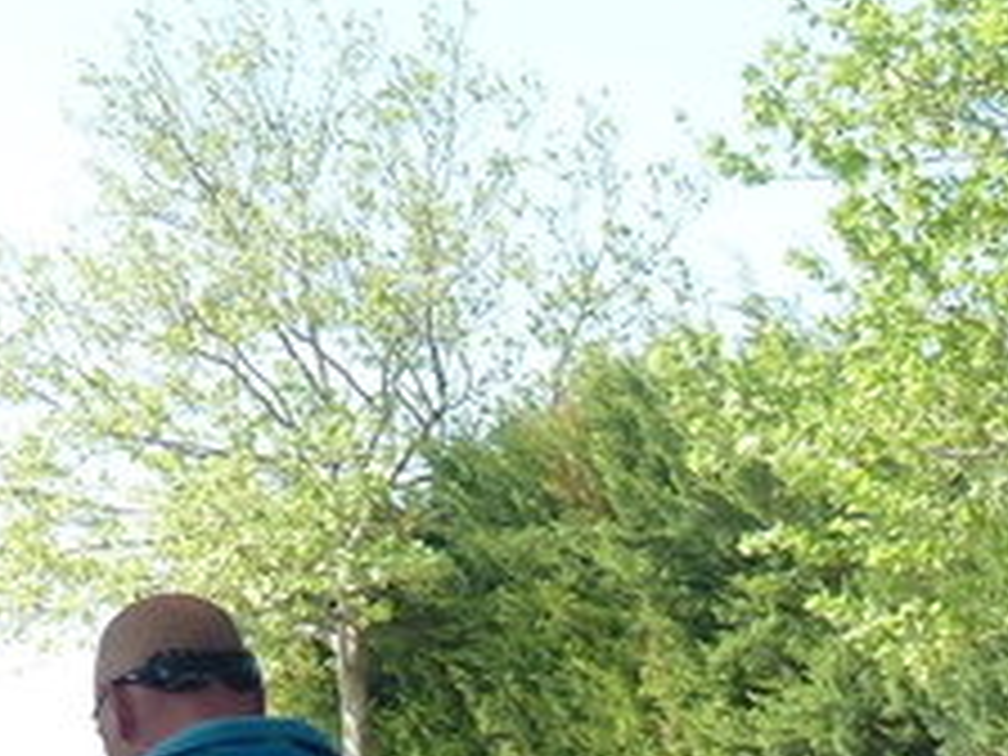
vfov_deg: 9.4
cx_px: 382
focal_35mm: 154
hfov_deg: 12.8
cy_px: 1125
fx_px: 4484
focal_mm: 6.4
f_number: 4
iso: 100
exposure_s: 1/250
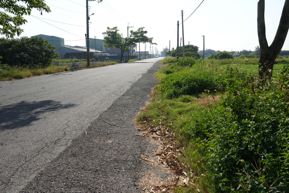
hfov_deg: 60.3
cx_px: 144
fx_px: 249
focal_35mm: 31
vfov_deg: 42.3
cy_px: 96
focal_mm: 31
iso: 100
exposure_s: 1/320
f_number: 7.1
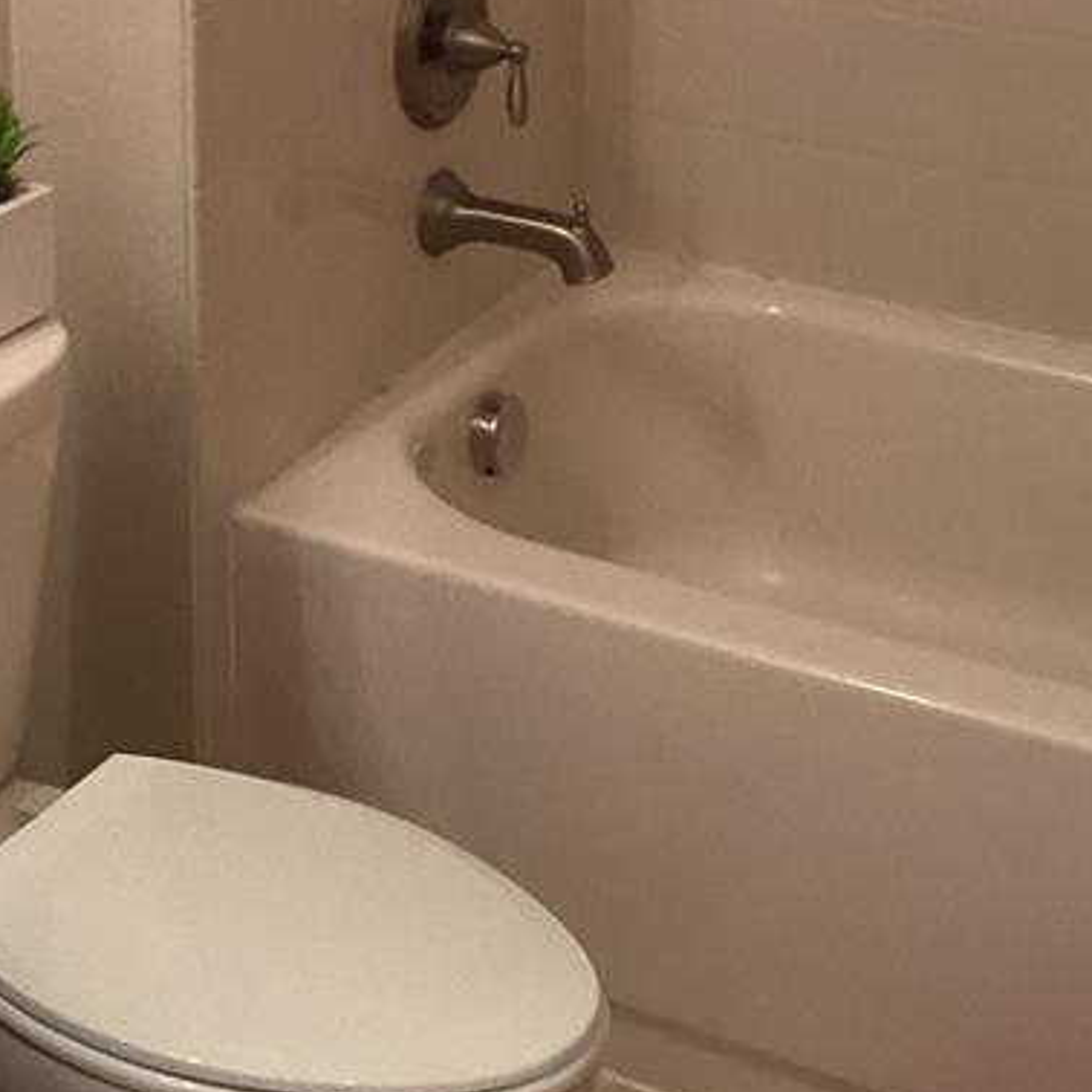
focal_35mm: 87
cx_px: 87
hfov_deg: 19.5
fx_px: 3105
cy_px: -324
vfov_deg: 18.6
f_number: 2.4
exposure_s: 1/60
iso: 320
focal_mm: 3.3
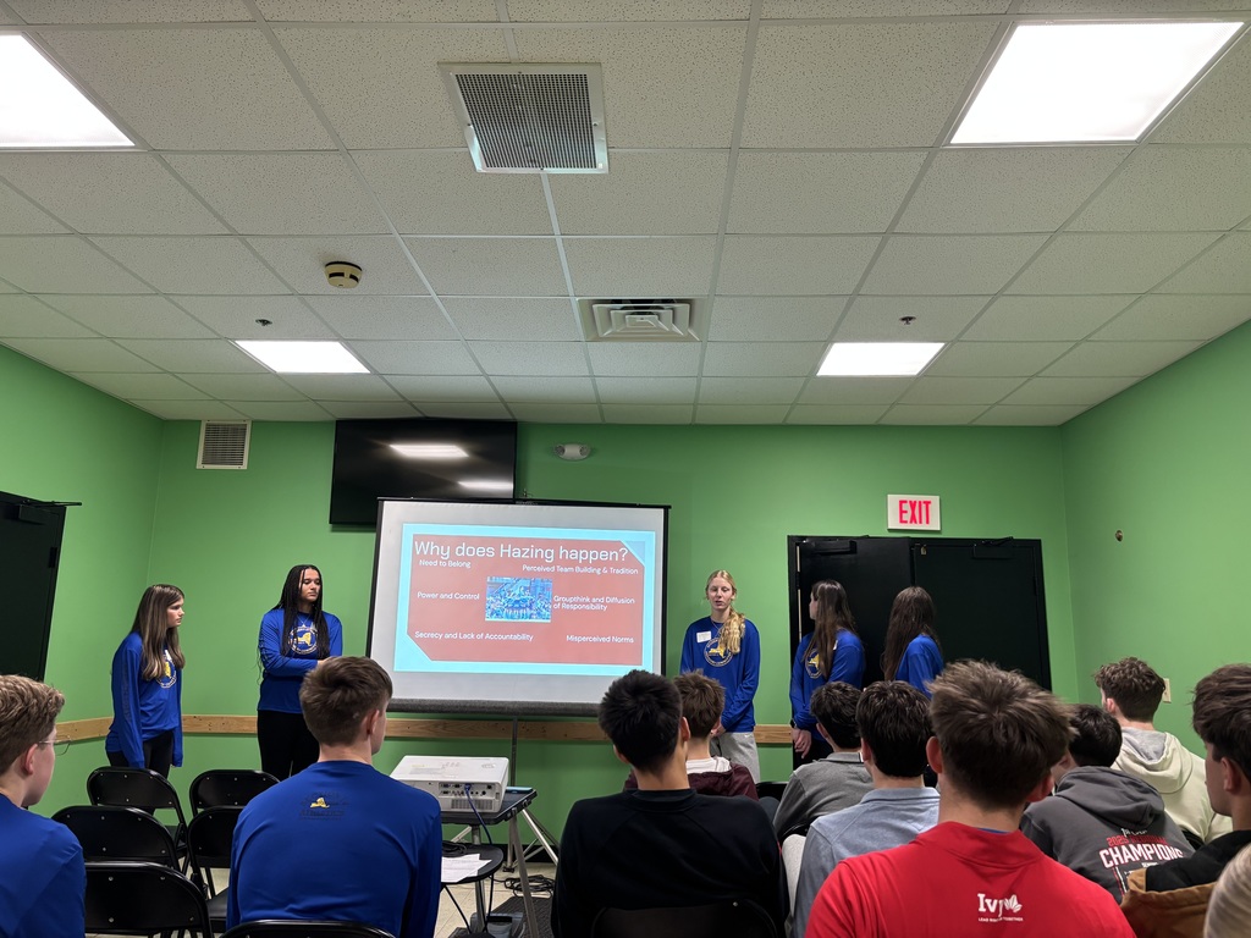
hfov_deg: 67.3
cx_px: 626
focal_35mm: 26
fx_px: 940
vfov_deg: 53.1
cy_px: 469
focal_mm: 5.96
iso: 160
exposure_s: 1/60
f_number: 1.6
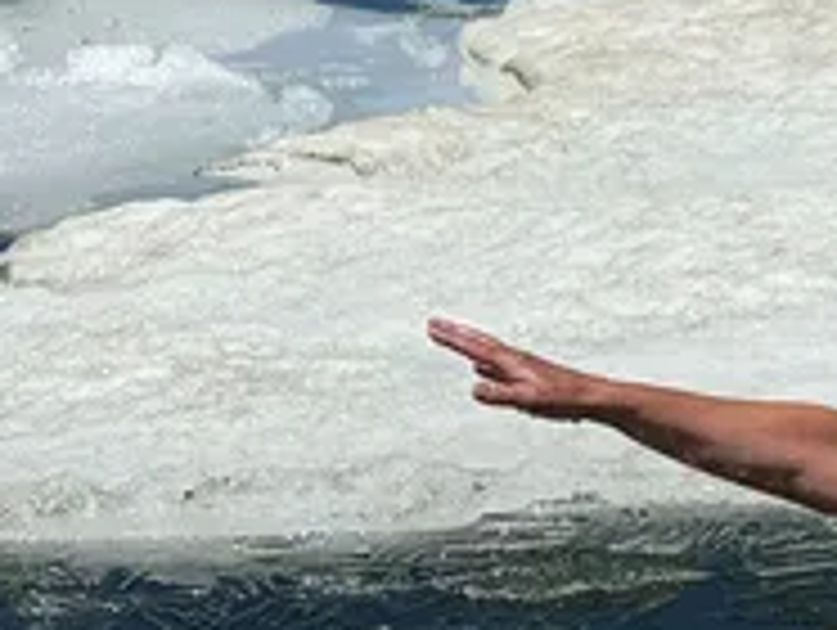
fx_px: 5617
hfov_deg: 8.2
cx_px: 1480
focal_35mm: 232
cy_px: 236
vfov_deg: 6.4
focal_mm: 6.8
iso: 50
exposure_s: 1/11364
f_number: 1.8
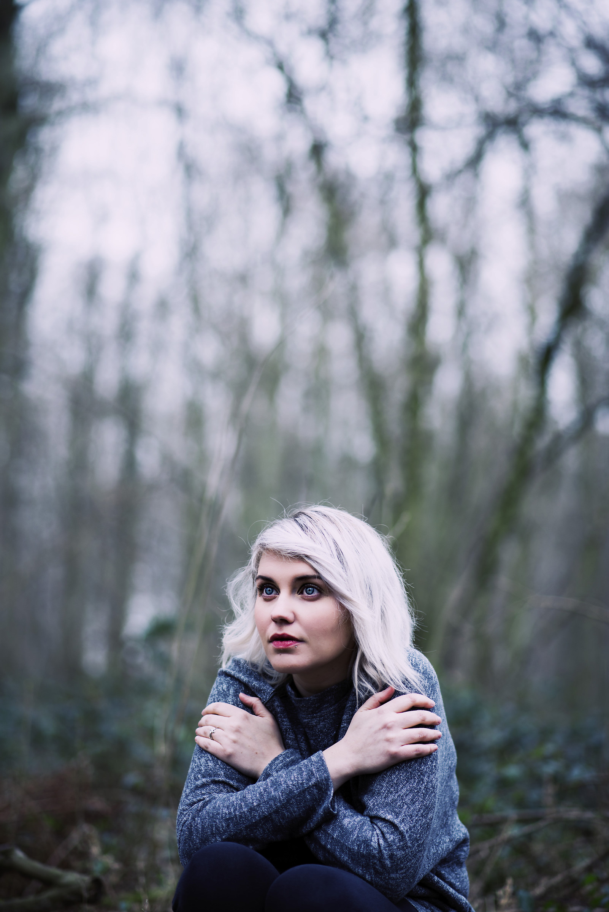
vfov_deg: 23.9
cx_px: 304
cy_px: 456
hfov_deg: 16.1
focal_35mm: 85
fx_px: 2155
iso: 100
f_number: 2.2
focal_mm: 85
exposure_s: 1/400
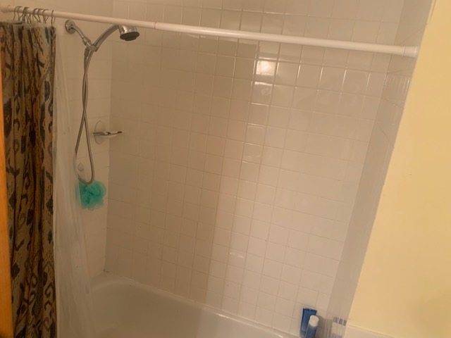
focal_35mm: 26
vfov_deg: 53.1
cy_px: 169
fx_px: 339
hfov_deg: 67.3
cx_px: 226
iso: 250
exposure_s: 1/60
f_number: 1.8
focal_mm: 4.25
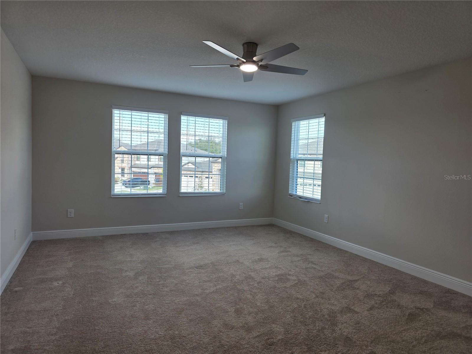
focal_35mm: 23
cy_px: 177
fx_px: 314
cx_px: 236
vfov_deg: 58.9
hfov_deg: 73.9
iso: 40
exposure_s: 1/120
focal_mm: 6.3
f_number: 1.7
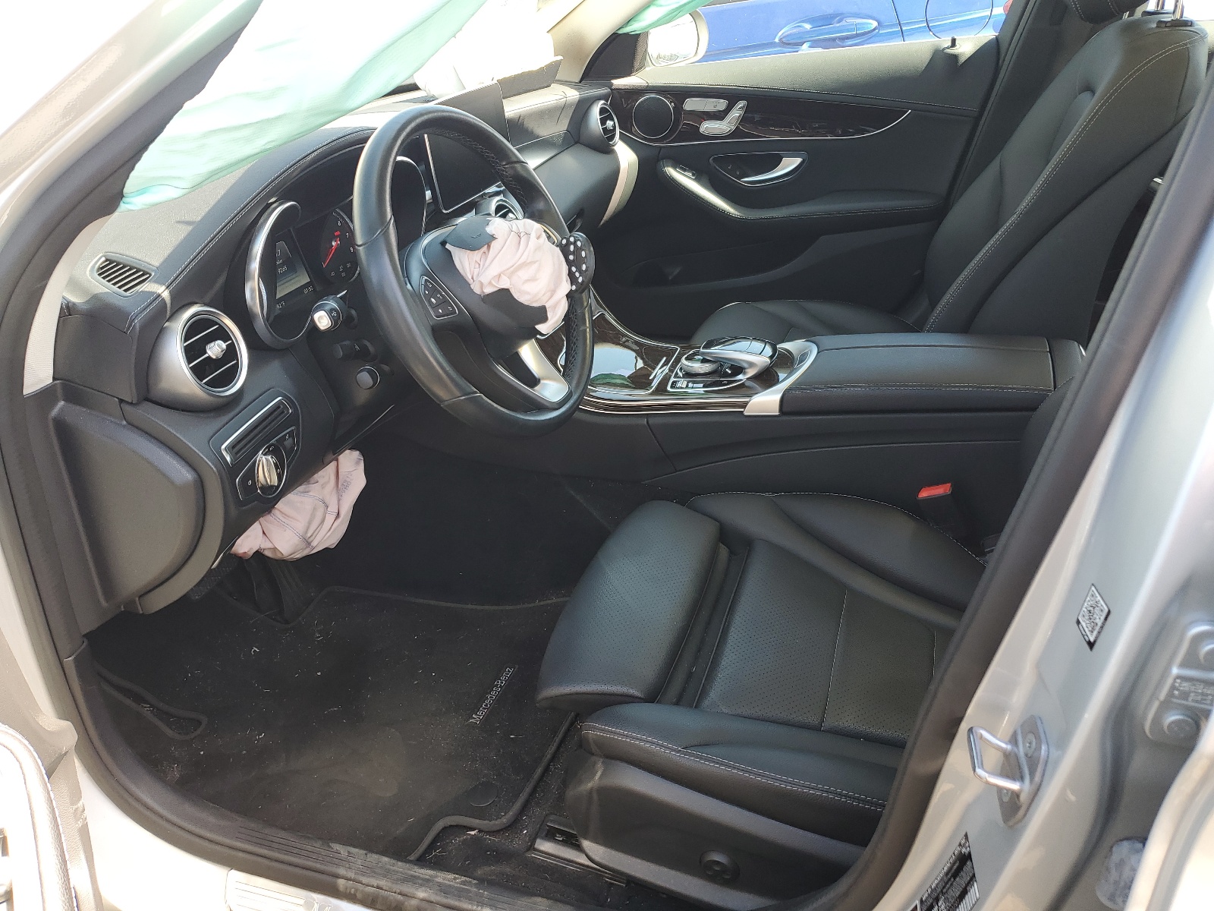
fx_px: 912
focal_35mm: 26
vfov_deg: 53.1
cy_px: 456
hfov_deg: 67.3
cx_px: 607
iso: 50
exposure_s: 1/185
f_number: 1.5
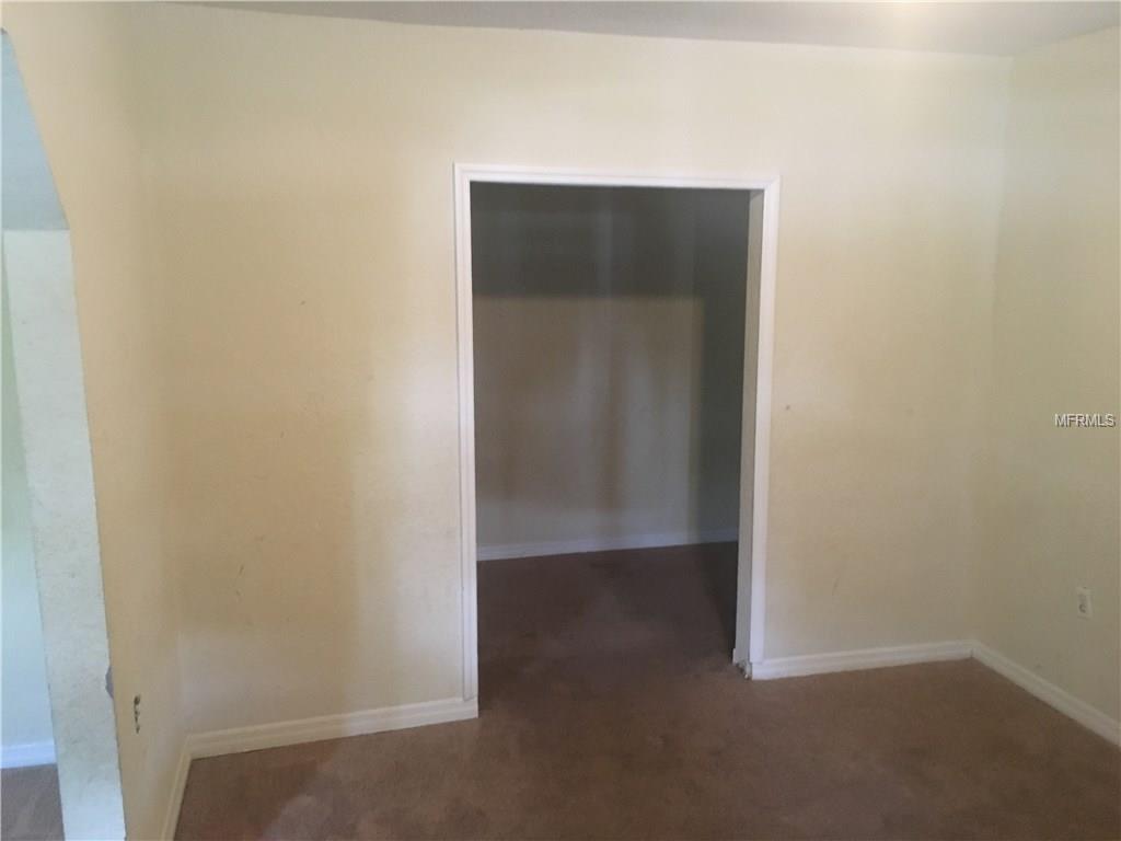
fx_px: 939
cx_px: 560
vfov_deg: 48.2
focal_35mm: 29
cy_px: 420
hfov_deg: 61.7
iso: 400
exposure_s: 1/15
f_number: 2.2
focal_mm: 4.15
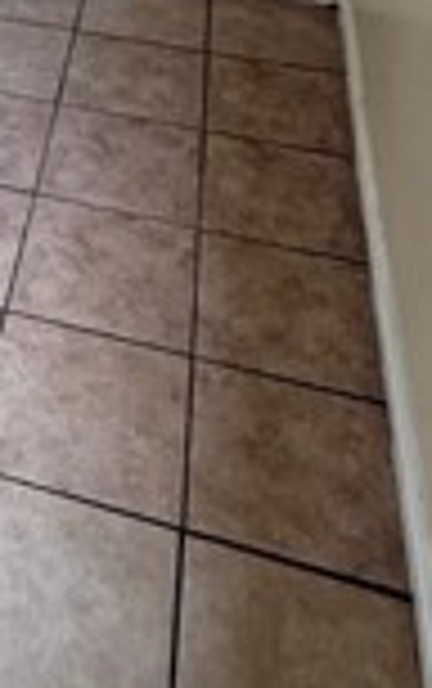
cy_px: -261
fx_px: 1165
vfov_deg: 26.6
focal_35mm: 62
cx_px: -153
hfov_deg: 19.2
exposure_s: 1/120
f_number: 2.2
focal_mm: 2.22
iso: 320
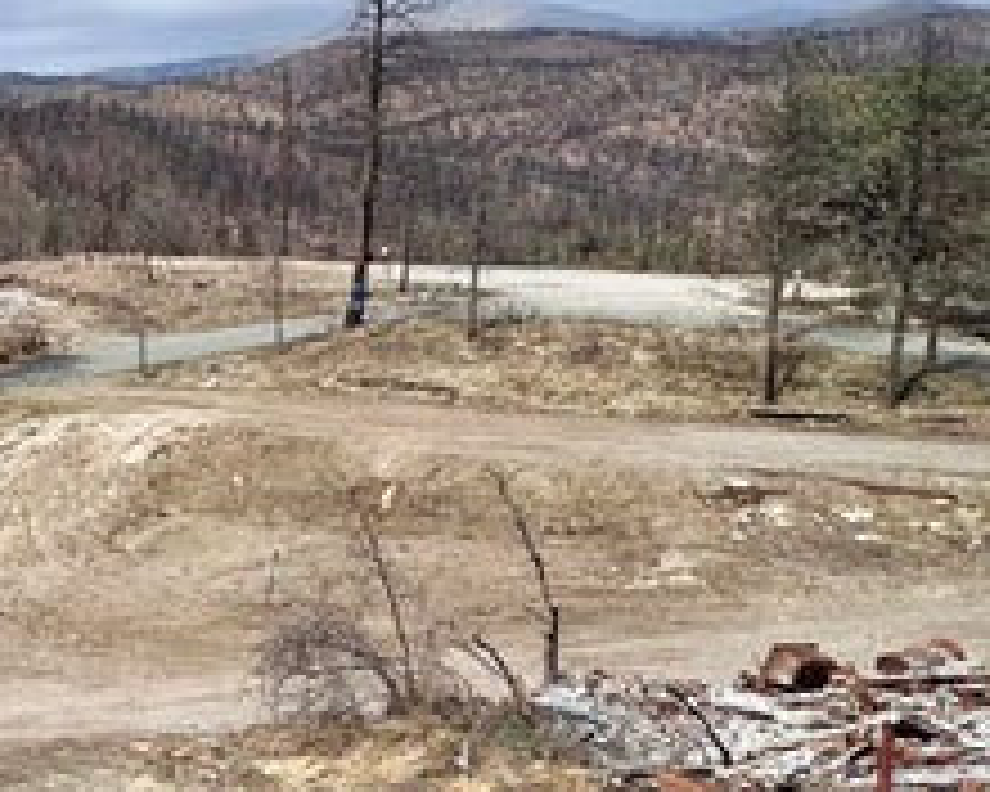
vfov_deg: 28.5
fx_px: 1553
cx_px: -686
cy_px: 279
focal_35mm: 53
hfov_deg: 23.3
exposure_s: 1/2817
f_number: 2.2
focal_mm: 2.22
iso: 50
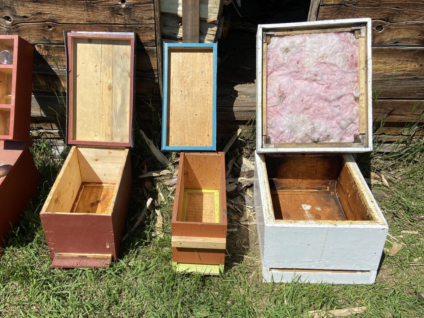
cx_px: 186
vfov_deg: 45.4
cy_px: 153
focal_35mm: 31
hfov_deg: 58.2
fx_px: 380
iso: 32
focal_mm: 4.25
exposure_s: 1/4274
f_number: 1.8
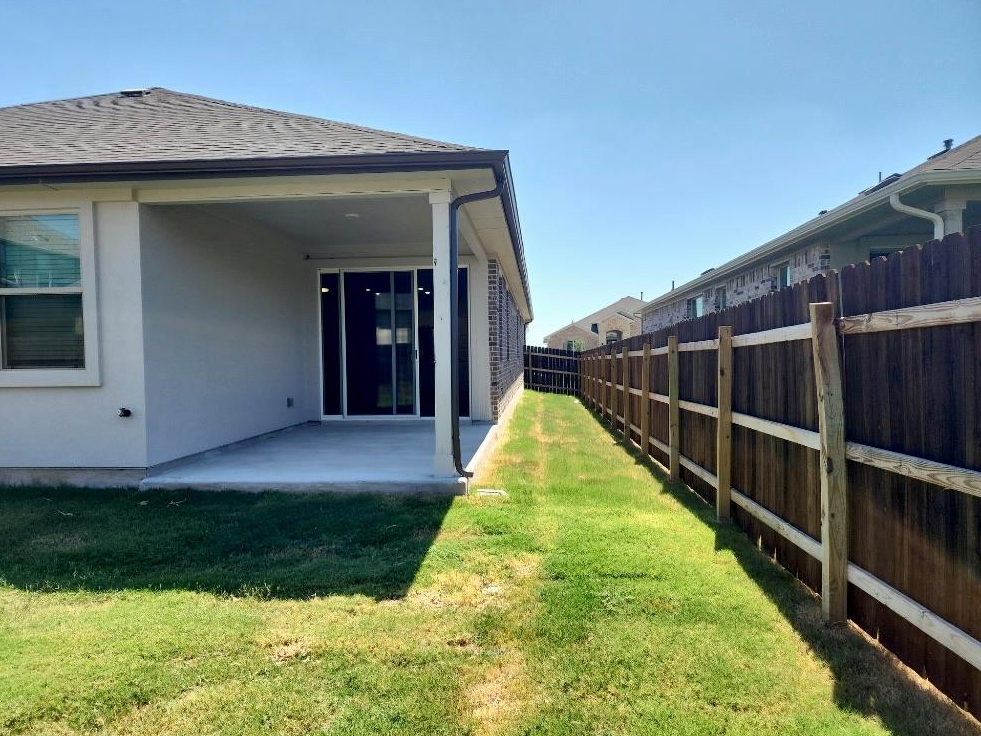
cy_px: 372
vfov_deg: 56.8
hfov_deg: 71.6
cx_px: 470
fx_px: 680
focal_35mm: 24
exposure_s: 1/435
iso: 50
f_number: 1.8
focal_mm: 6.4
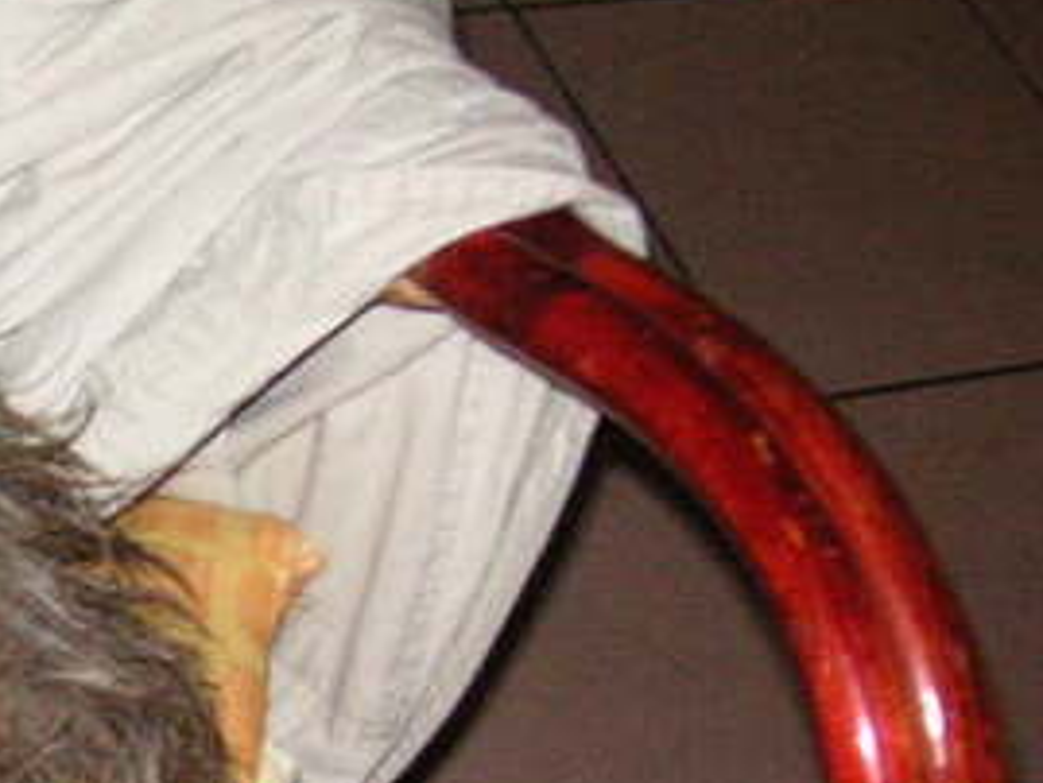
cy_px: 764
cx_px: -380
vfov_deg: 13.3
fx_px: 3316
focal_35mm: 110
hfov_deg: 16.7
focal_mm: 6.1
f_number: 2.8
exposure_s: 1/45
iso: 160
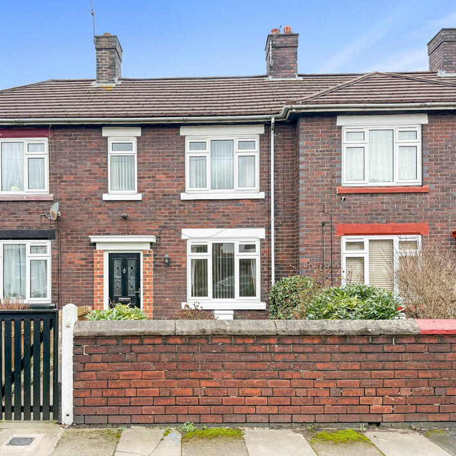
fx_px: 462
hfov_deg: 52.3
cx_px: 194
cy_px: 246
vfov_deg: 52.5
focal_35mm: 31
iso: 100
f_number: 1.8
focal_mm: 6.76
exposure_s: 1/580
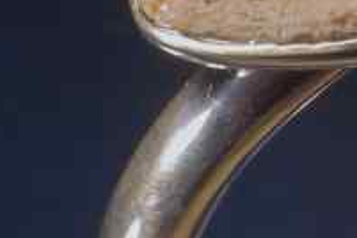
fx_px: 2856
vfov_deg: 4.8
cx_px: 337
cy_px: 75
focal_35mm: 288
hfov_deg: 7.1
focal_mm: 50
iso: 100
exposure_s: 1/8
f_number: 16
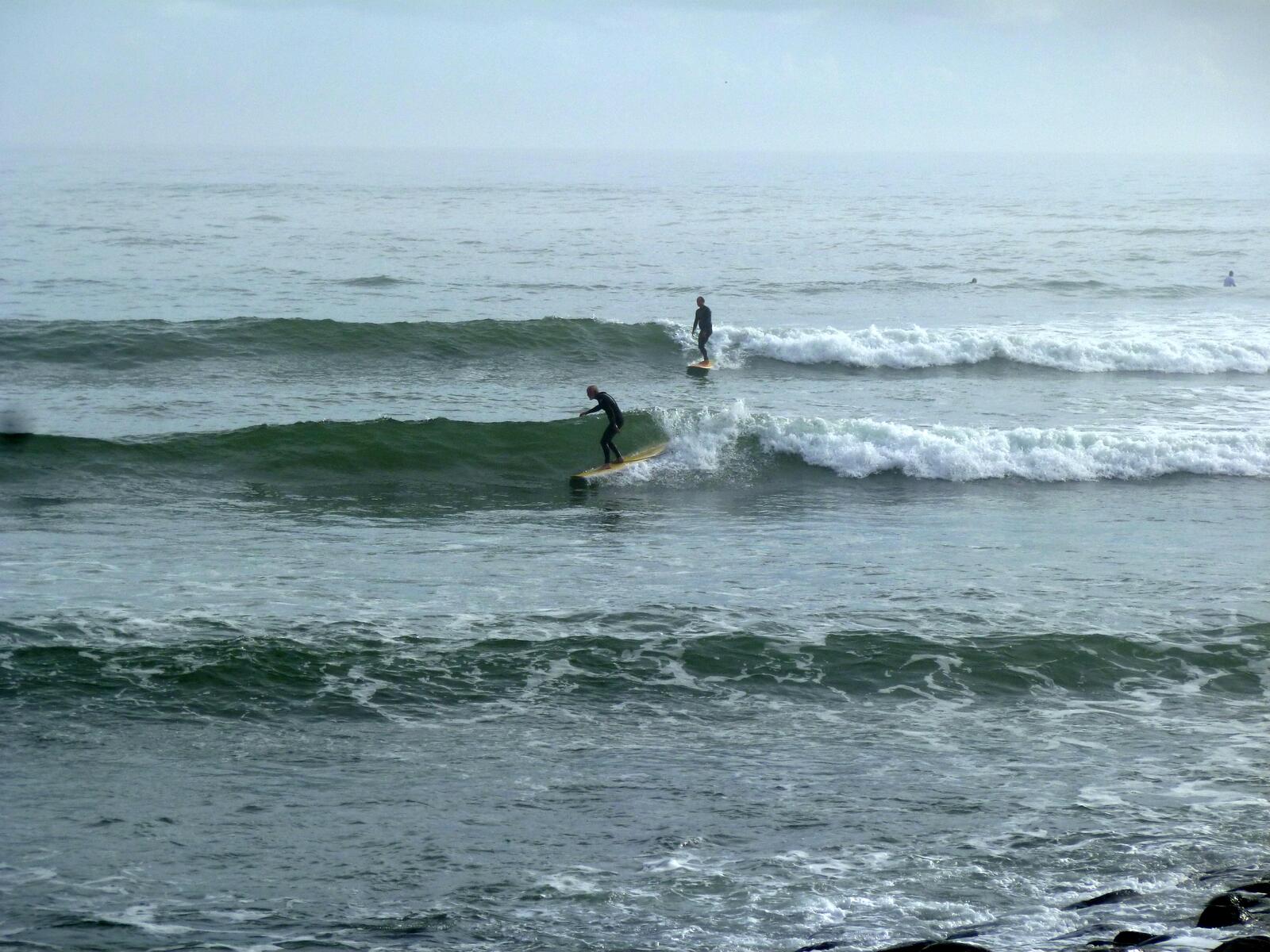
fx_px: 5907
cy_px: 476
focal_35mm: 161
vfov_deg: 9.2
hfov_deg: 12.3
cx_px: 635
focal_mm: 28.7
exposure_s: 1/640
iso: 80
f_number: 5.3
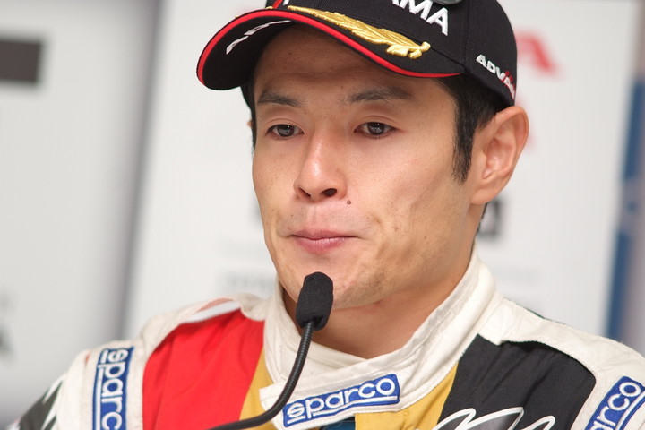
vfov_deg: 5.1
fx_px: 4837
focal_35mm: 270
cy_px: 215
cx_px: 322
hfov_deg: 7.6
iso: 400
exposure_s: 1/250
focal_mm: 180
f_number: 2.8
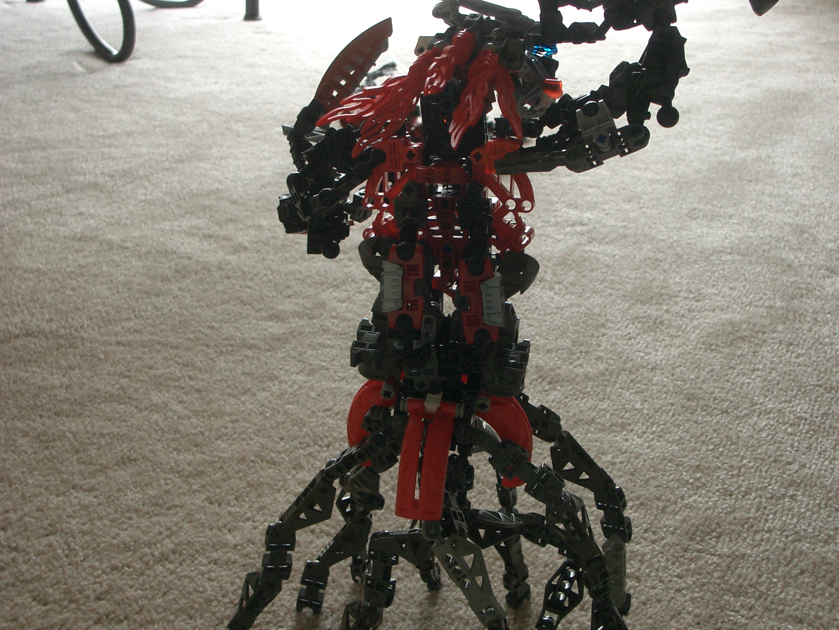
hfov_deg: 31.2
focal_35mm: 62
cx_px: 420
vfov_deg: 23.7
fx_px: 1503
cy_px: 315
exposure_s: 1/60
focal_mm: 10.2
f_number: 3.5
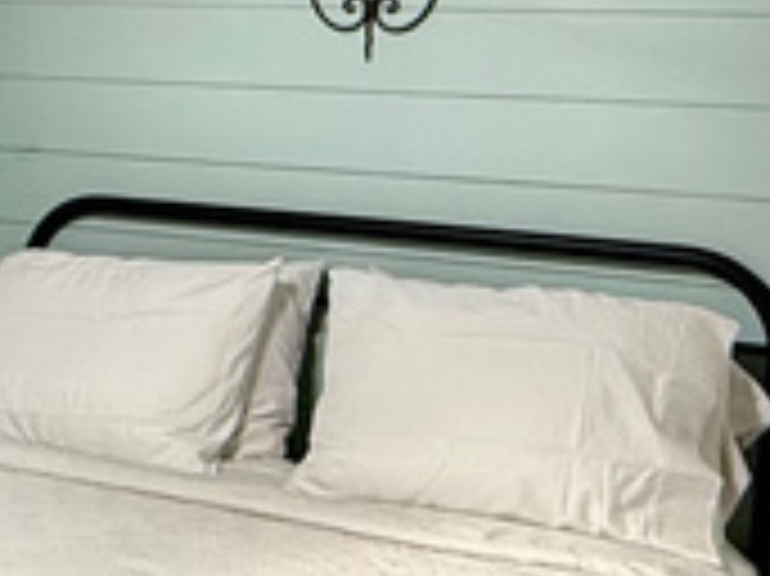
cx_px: 45
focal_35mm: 84
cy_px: 292
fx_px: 1867
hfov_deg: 22.6
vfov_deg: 17.5
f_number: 2.2
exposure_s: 1/120
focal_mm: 2.22
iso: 200
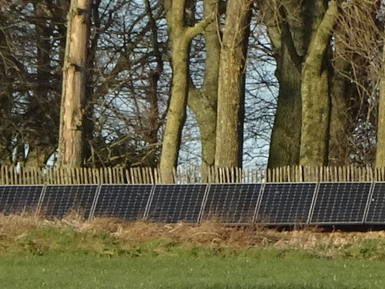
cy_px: 742
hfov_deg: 1.7
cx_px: 591
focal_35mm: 1174
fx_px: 13061
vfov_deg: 1.3
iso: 100
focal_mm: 34.17
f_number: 6.3
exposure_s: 1/200
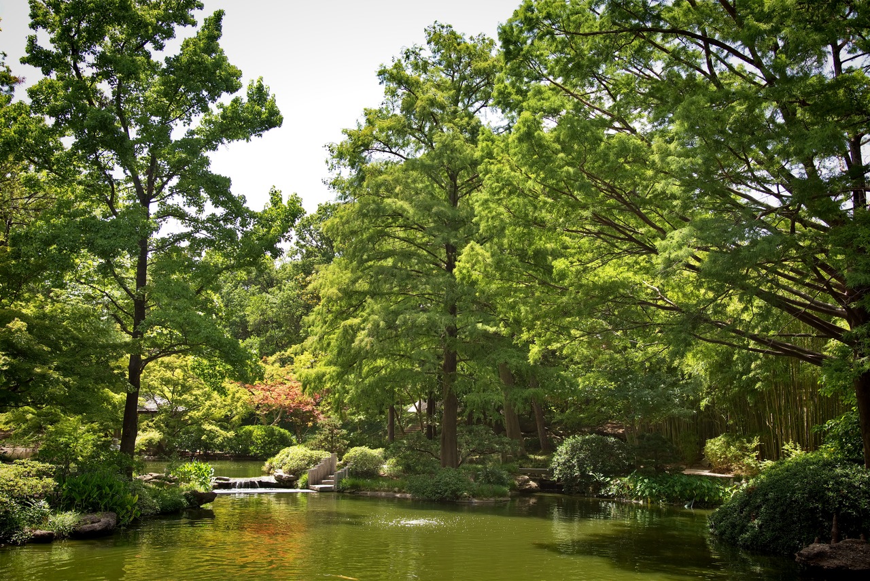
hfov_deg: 50.7
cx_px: 435
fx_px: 918
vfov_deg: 35.1
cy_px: 290
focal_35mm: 38
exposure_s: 1/125
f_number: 5.6
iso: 100
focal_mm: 38
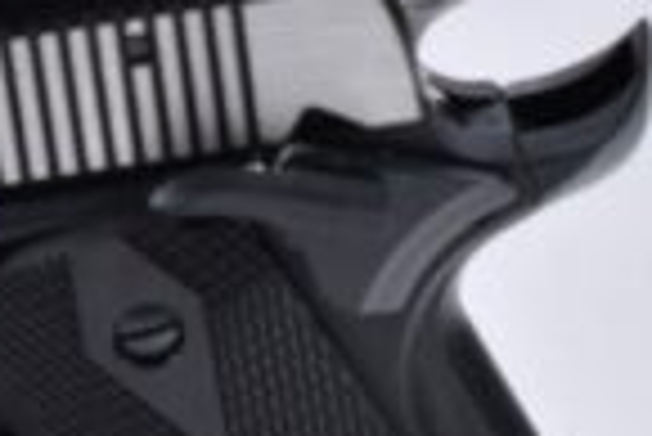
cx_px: -229
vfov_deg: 4.8
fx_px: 5167
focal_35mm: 285
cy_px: 324
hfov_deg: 7.1
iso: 640
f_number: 5.3
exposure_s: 1/50
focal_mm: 46
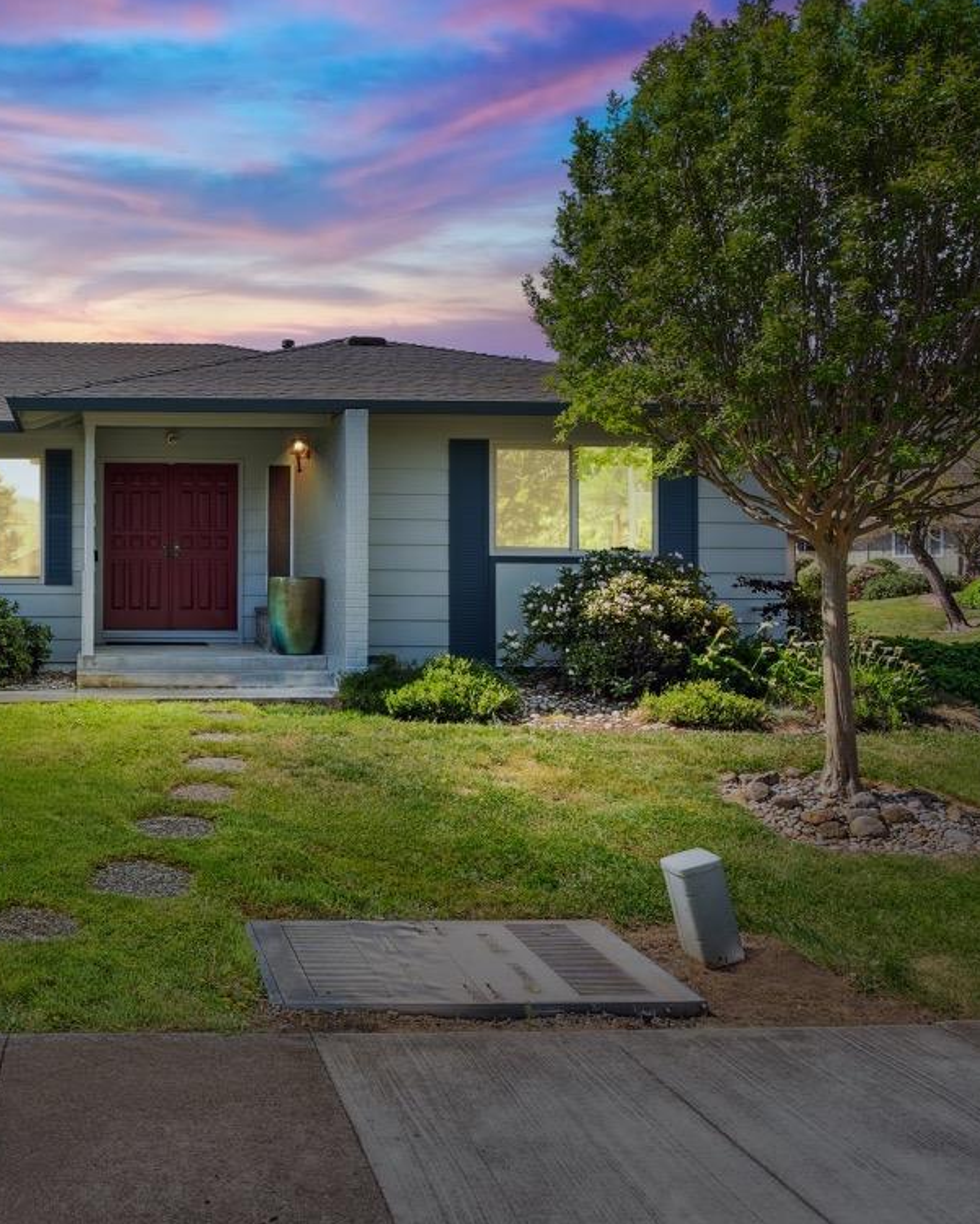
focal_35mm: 30
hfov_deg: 44.9
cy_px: 539
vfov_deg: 58.6
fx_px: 1087
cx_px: 134
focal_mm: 16
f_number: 9.5
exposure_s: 1/90
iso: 200
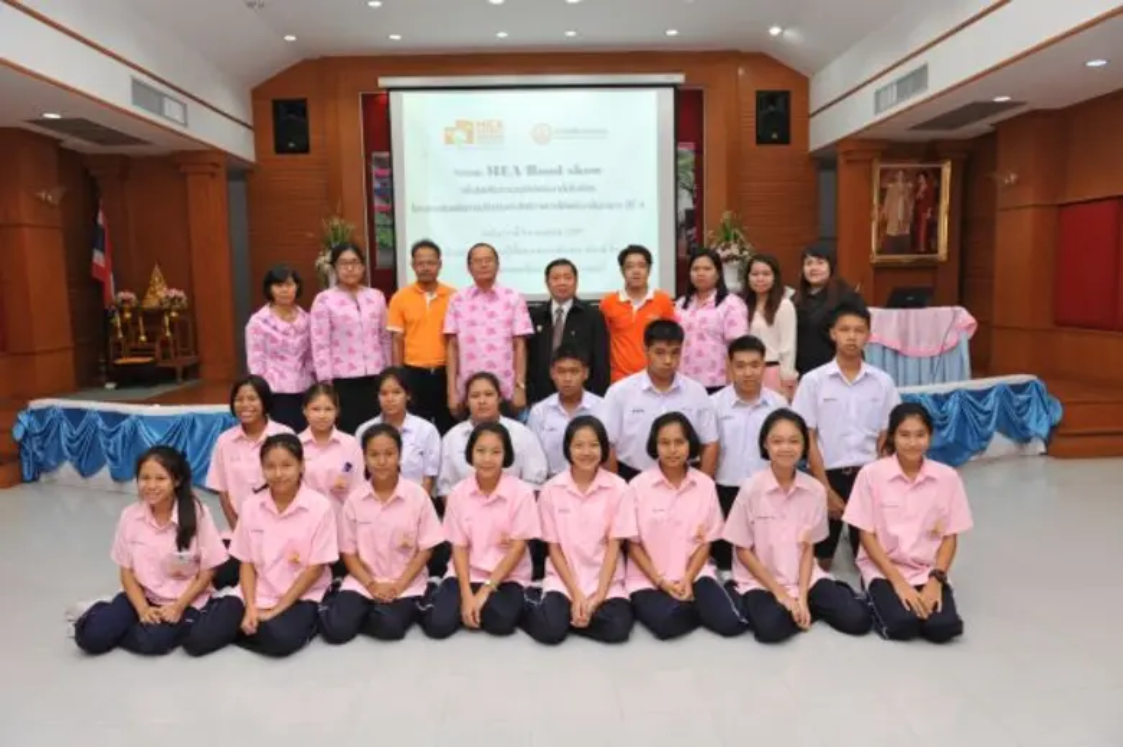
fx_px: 748
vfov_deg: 53.1
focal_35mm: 24
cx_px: 562
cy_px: 374
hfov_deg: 73.8
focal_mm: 24
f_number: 7.1
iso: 1600
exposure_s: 1/60
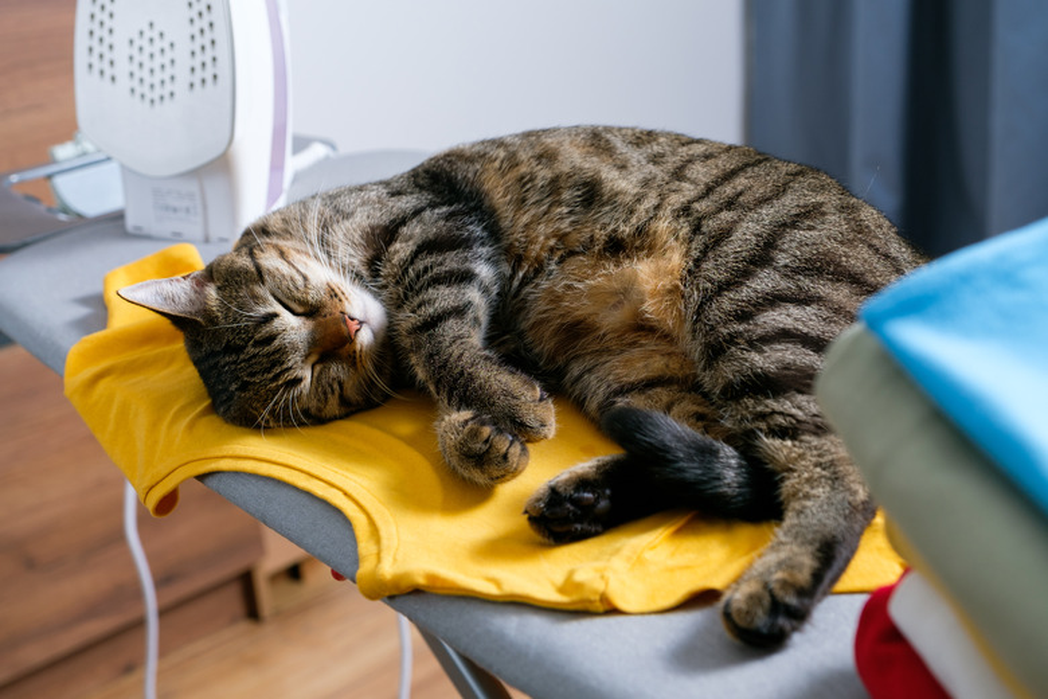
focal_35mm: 51
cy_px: 350
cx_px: 524
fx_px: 1485
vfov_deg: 26.5
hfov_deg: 38.9
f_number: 4
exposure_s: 1/160
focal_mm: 34.2
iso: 320
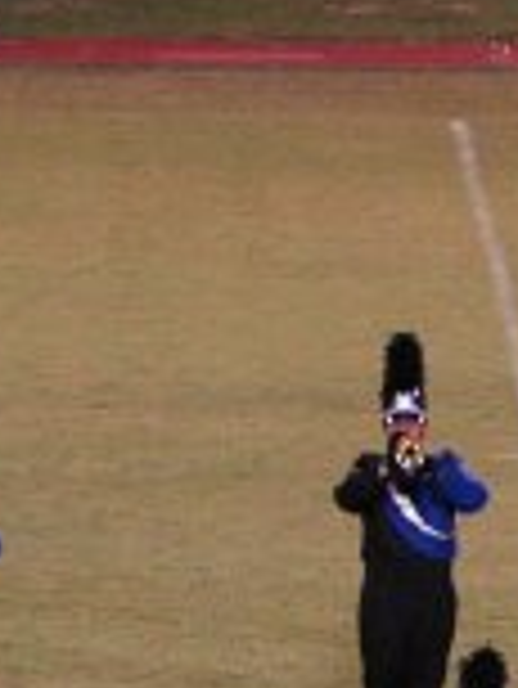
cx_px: 360
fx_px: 13529
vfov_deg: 2.9
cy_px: 576
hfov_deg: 2.2
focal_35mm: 679
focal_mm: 90
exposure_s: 1/60
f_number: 2.8
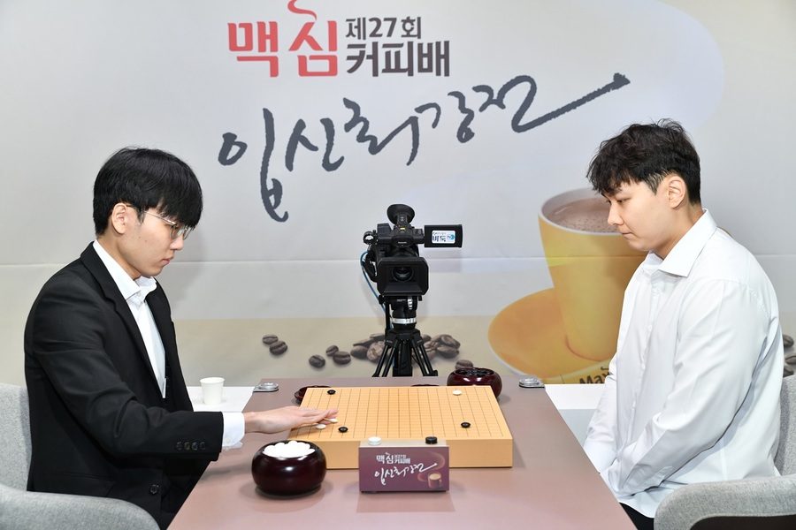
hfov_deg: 46.4
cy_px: 265
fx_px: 929
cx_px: 398
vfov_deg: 31.9
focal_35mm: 42
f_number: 4
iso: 1000
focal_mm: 42
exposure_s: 1/80
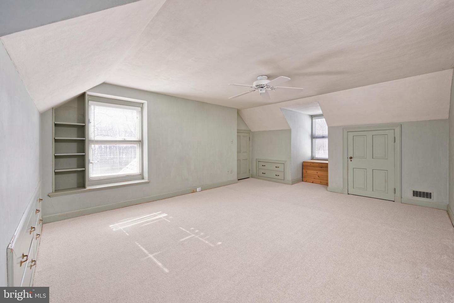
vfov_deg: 81.2
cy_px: 152
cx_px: 227
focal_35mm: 14
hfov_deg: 104.3
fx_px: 177
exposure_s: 1/100
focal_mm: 14
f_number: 13
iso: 320
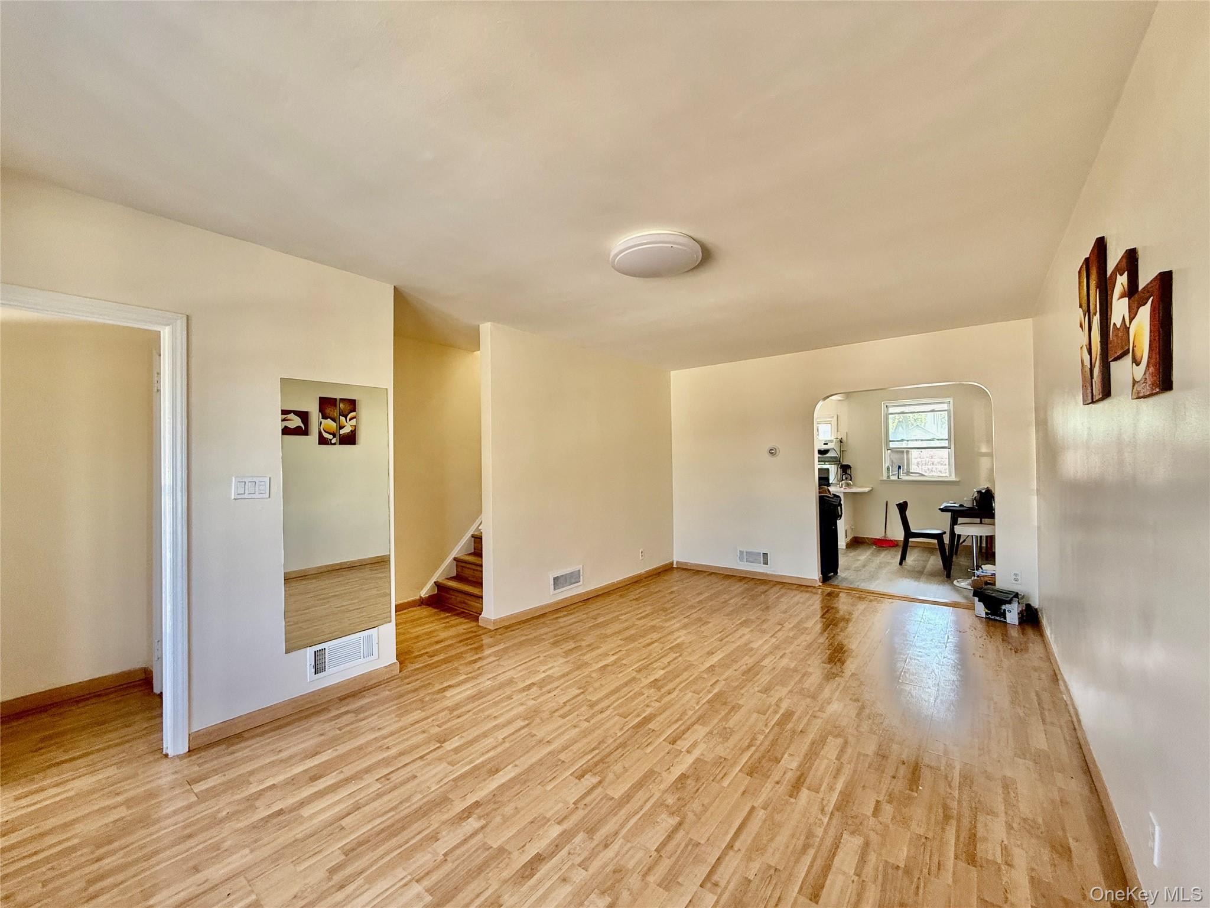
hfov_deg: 102.1
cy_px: 454
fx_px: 489
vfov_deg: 85.7
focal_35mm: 14
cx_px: 605
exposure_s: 1/99
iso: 160
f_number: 2.2
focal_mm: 2.22
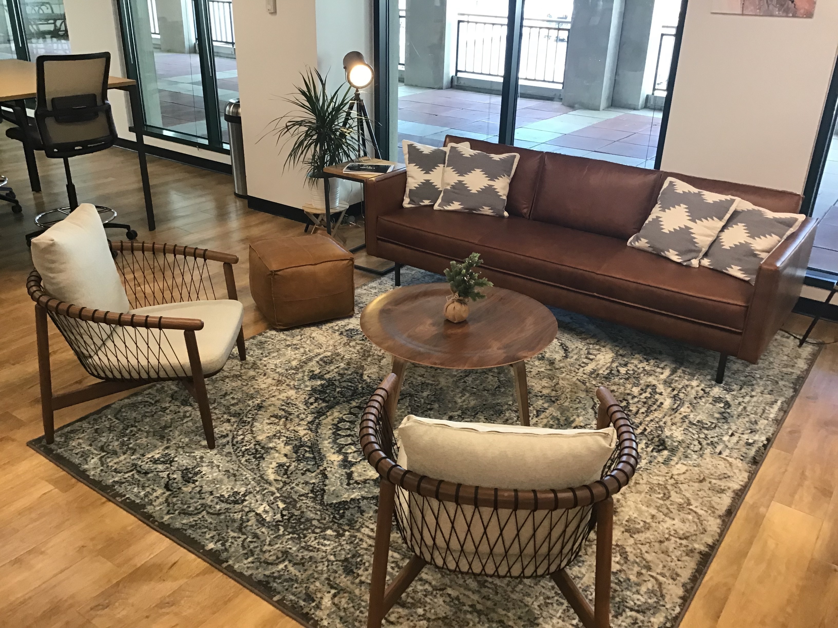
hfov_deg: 58.4
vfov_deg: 45.4
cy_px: 314
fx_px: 750
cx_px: 419
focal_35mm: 31
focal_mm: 3.3
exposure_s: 1/30
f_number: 2.4
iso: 50
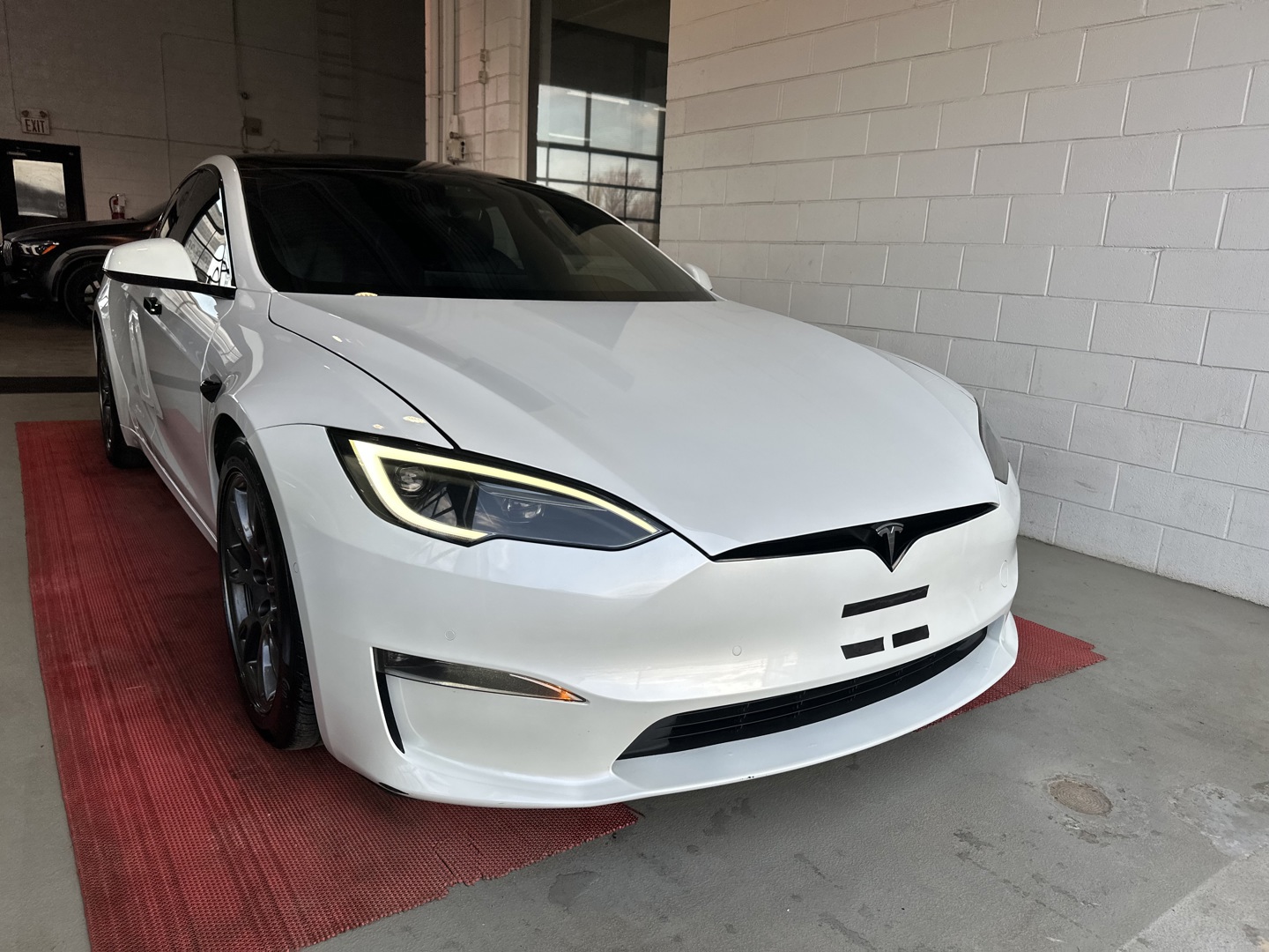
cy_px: 476
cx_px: 634
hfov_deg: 71.6
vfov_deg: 56.8
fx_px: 880
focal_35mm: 24
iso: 80
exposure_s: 1/650
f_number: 1.78
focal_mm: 6.86
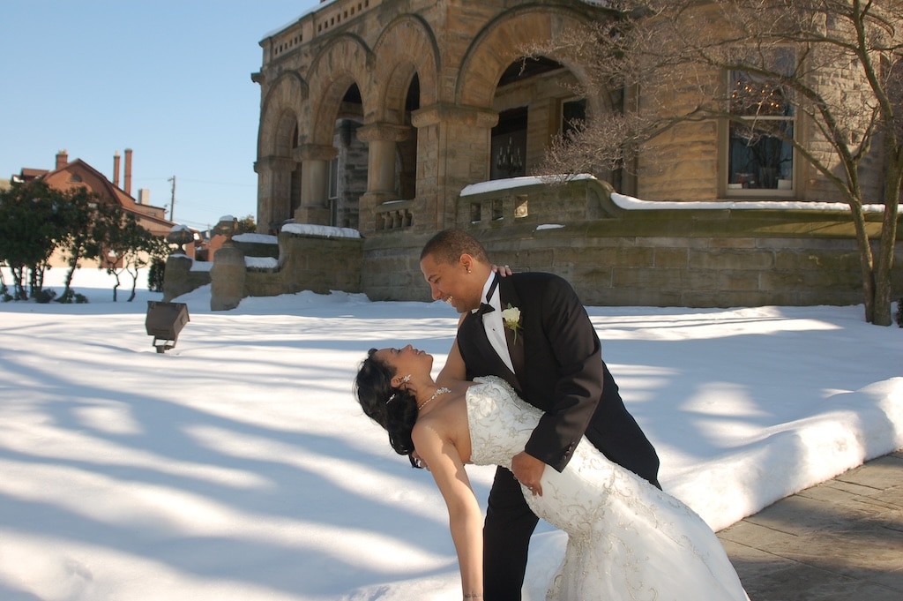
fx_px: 1053
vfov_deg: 31.8
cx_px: 452
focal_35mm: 42
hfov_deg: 46.4
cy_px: 300
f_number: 5.6
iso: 200
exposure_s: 1/500
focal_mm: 28
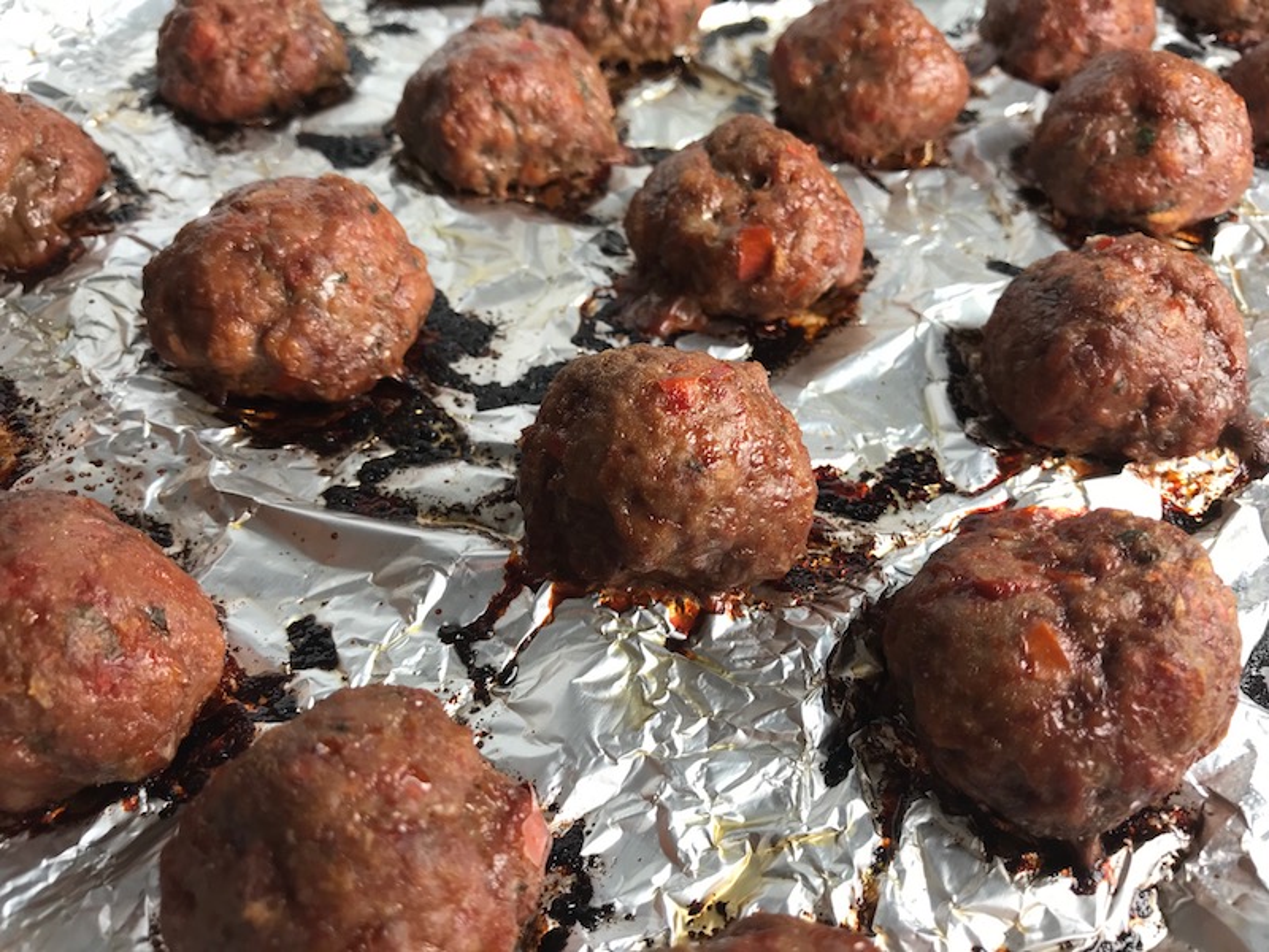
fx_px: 1026
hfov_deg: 63.4
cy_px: 476
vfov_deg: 49.7
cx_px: 634
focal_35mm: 28
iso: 25
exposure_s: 1/40
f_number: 1.8
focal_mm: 3.99
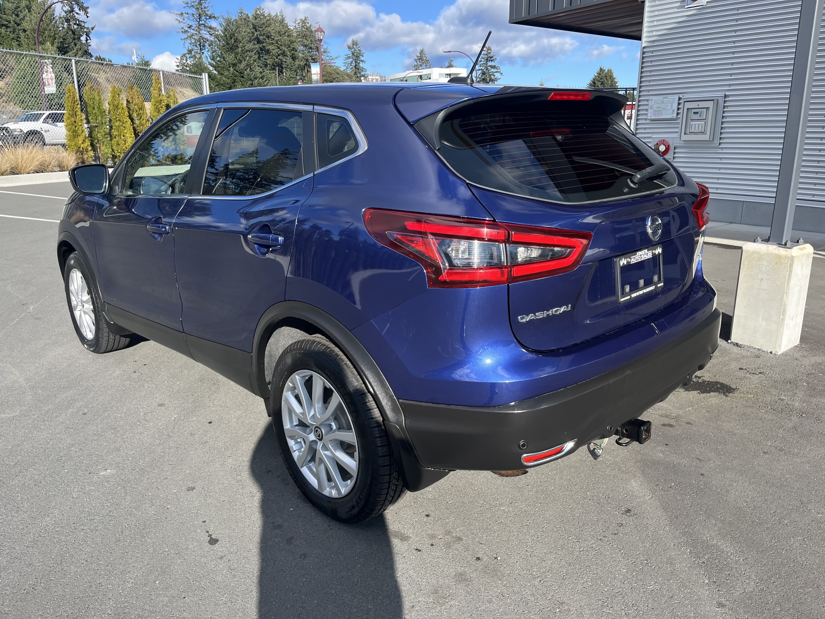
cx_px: 412
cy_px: 310
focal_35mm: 26
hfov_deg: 67.3
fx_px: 620
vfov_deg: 53.1
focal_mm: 5.1
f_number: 1.6
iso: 50
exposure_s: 1/1117
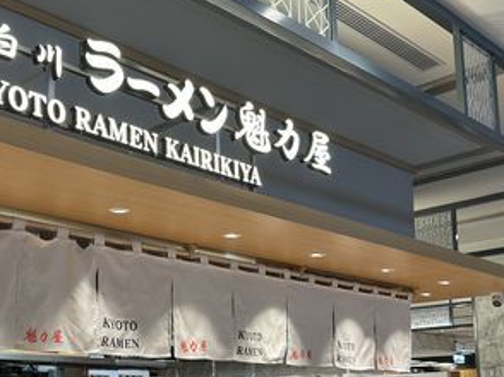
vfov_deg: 28.9
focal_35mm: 49
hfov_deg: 38.3
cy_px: 307
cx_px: 154
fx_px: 713
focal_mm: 6.86
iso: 80
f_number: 1.78
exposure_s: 1/120
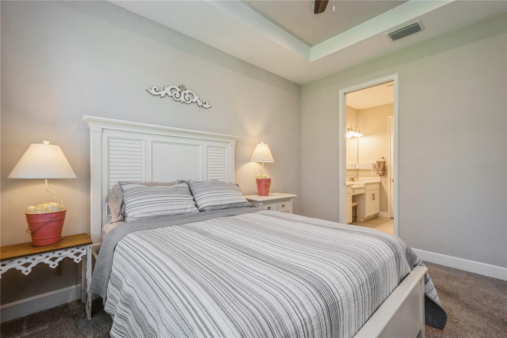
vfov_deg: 77.3
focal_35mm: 15
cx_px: 254
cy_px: 169
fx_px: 211
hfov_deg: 100.4
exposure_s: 1/25
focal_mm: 10
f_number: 8
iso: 200
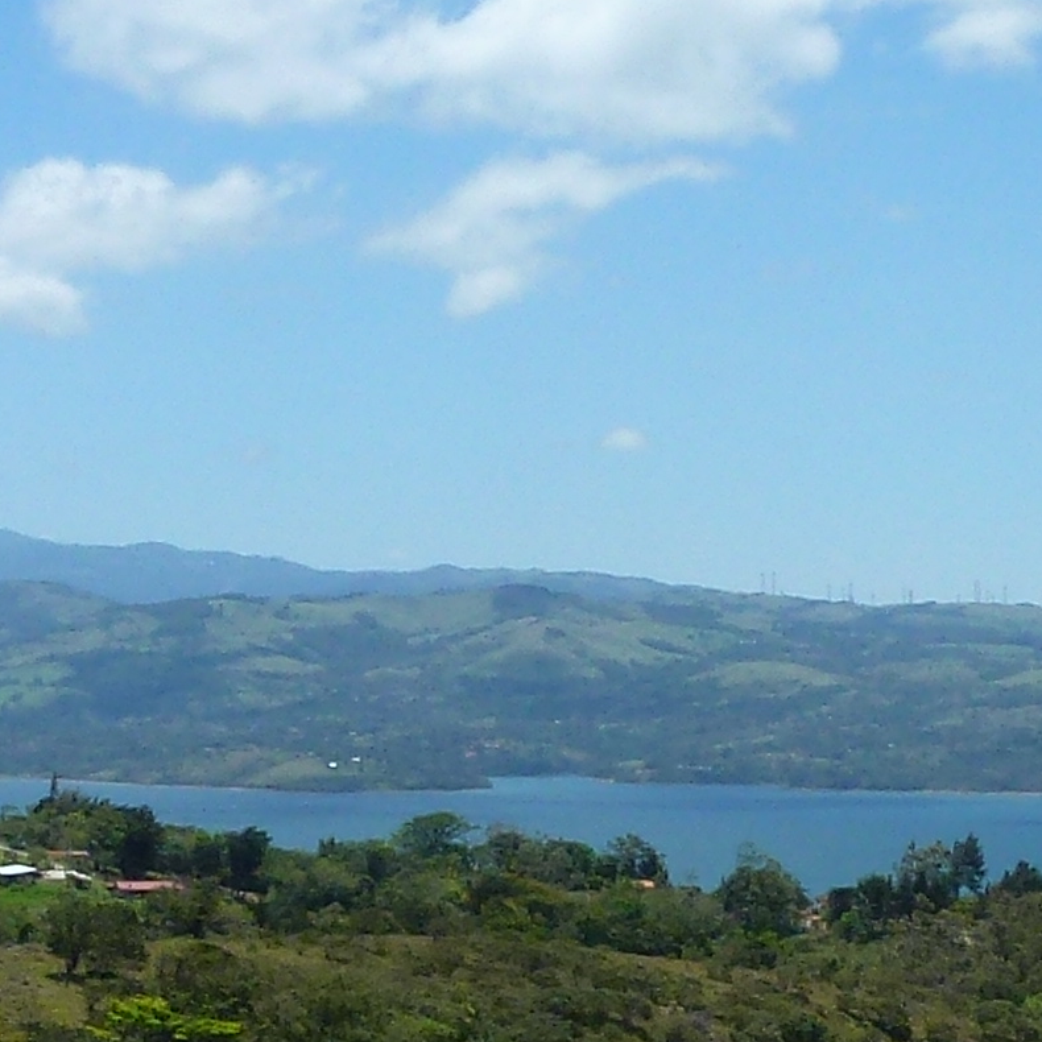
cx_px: 518
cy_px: 783
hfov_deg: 15.0
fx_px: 3951
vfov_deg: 15.0
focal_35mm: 116
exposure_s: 1/1000
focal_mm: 4.3
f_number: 4
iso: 100
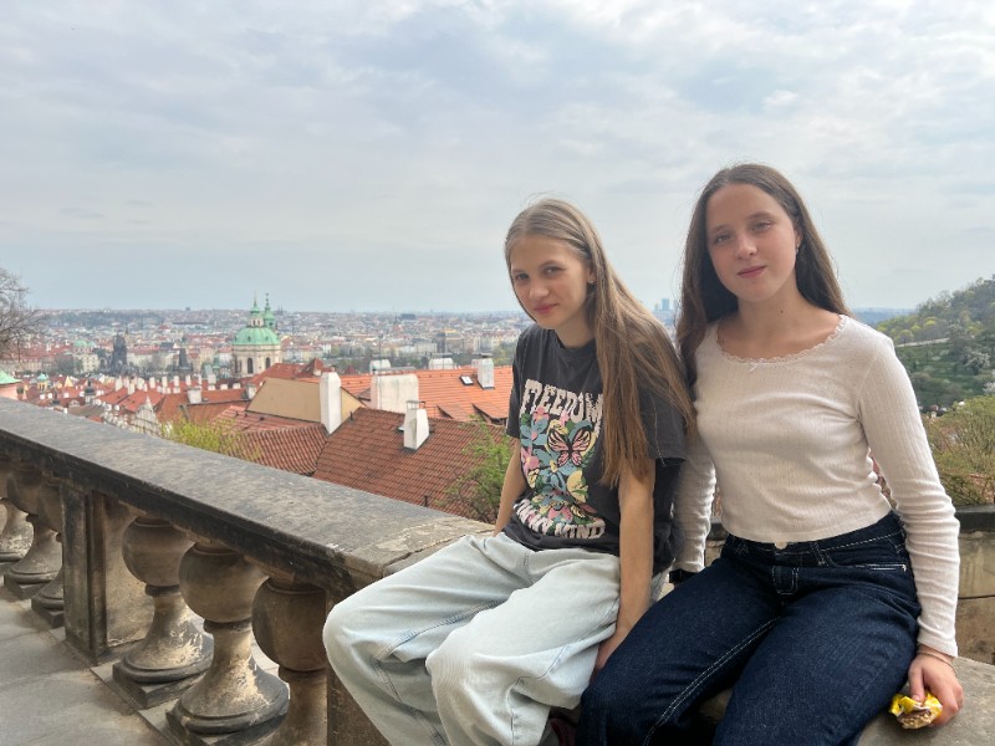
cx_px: 498
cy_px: 373
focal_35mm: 26
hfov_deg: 67.3
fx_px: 747
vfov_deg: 53.1
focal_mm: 5.7
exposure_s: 1/4444
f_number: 1.5
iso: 50
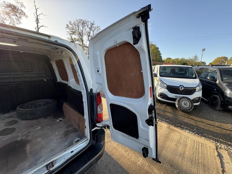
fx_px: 94
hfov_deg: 102.1
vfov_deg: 85.7
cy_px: 87
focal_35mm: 14
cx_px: 116
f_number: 2.2
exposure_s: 1/144
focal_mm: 2.22
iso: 40
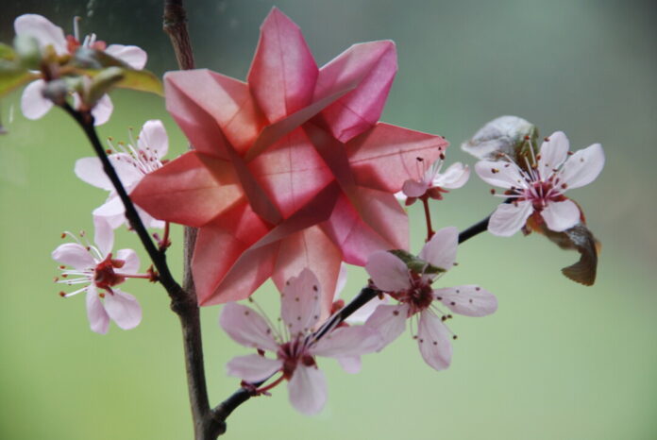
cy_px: 220
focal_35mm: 202
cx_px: 328
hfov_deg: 10.1
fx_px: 3700
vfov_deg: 6.8
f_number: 5.6
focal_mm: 135
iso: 400
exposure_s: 1/60
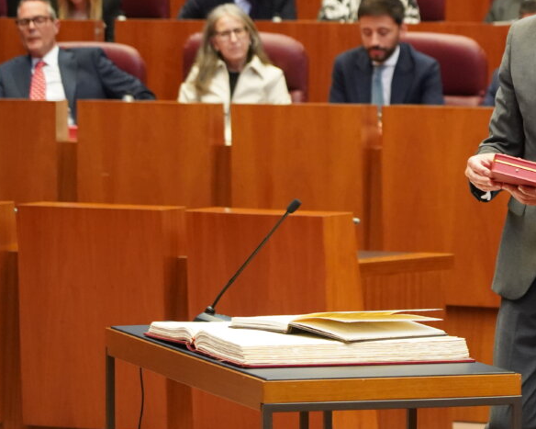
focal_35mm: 214
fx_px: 3394
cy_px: 89
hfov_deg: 9.0
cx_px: 566
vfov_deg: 7.2
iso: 6400
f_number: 4
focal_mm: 104
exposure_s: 1/320
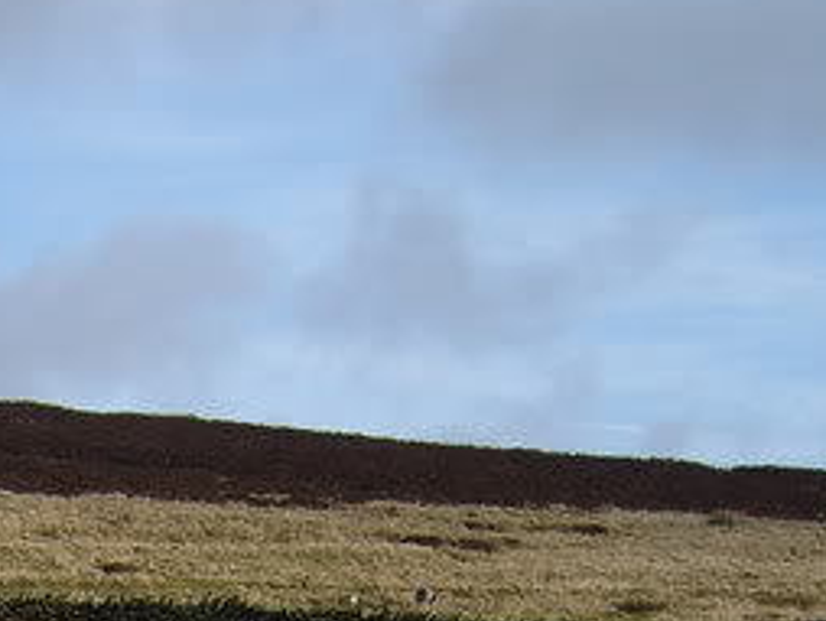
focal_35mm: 141
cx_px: -644
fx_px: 3368
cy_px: 1047
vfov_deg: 10.1
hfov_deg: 12.8
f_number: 7.1
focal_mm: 7.4
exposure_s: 1/180
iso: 80
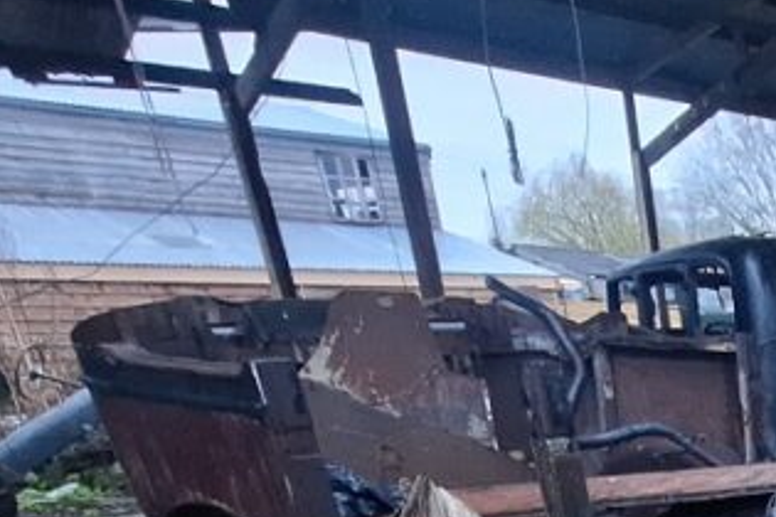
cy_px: 748
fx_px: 948
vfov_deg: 24.6
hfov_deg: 32.7
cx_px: 1020
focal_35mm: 44
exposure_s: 1/17
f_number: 2.2
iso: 640
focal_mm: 1.74
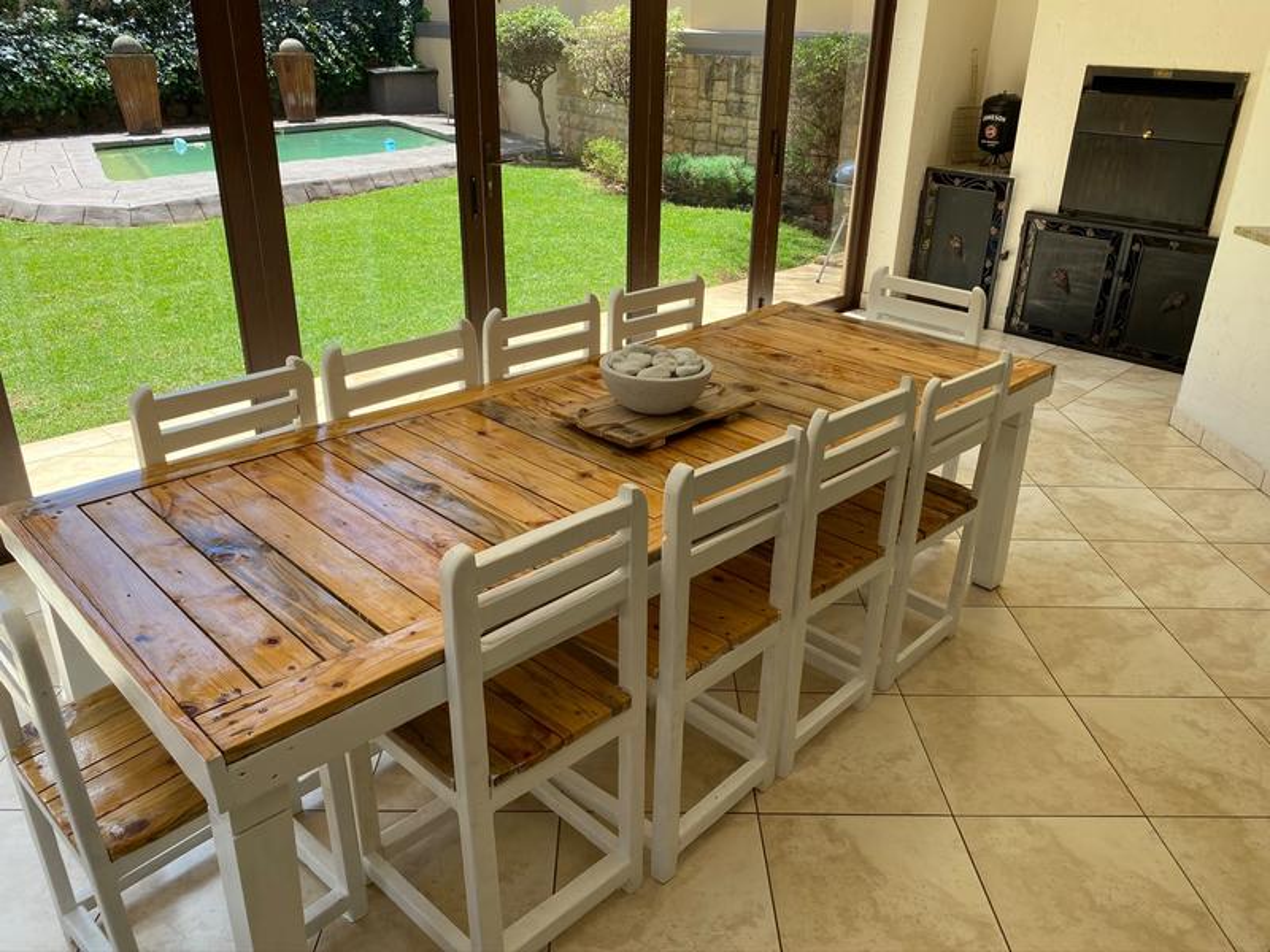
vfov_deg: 53.1
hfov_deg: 67.3
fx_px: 954
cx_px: 635
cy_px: 476
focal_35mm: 26
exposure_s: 1/720
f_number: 1.8
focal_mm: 4.25
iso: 32
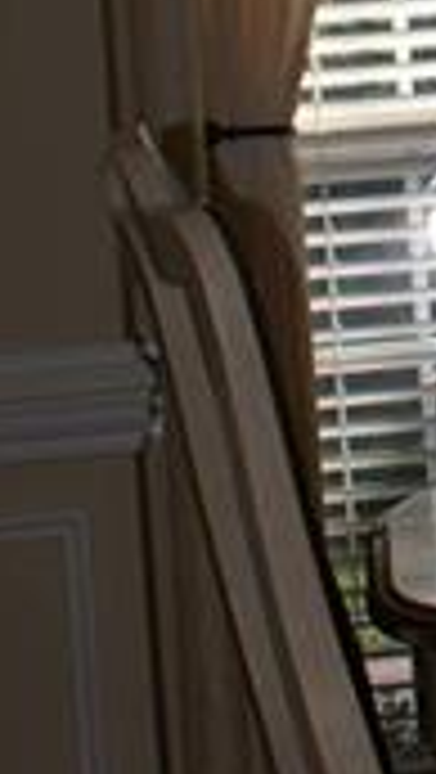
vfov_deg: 11.3
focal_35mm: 182
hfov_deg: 6.5
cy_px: -396
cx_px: 881
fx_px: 3733
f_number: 9
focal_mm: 26
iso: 100
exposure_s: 1/125
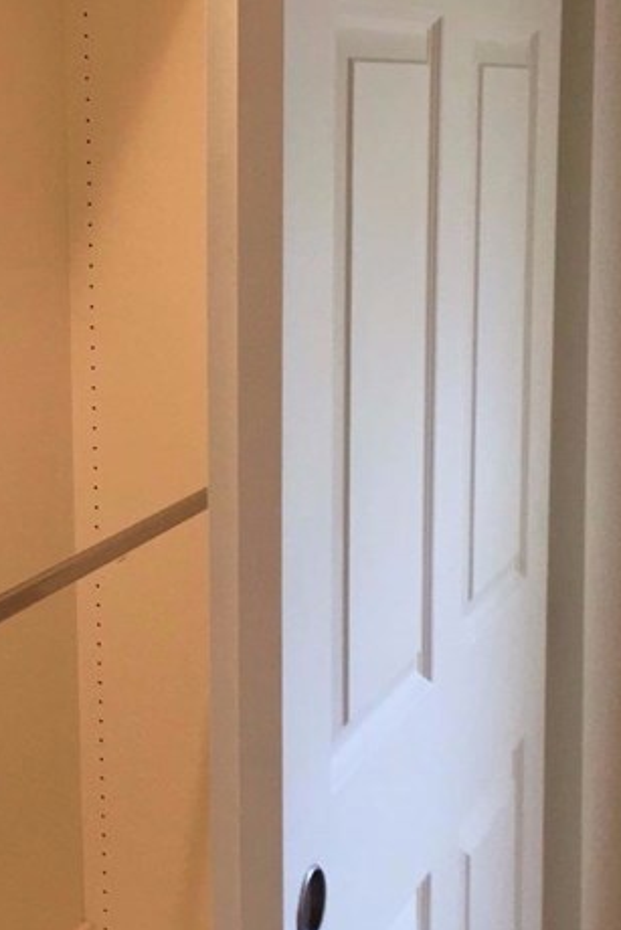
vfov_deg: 30.0
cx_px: -43
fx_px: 1732
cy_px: 385
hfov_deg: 19.5
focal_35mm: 67
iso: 32
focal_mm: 4.15
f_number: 2.2
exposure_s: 1/17
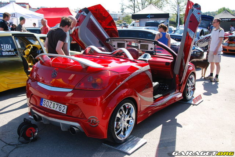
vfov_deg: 34.3
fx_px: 255
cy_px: 78
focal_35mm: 39
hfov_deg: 49.5
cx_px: 118
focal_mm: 26
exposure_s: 1/160
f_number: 6.3
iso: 100
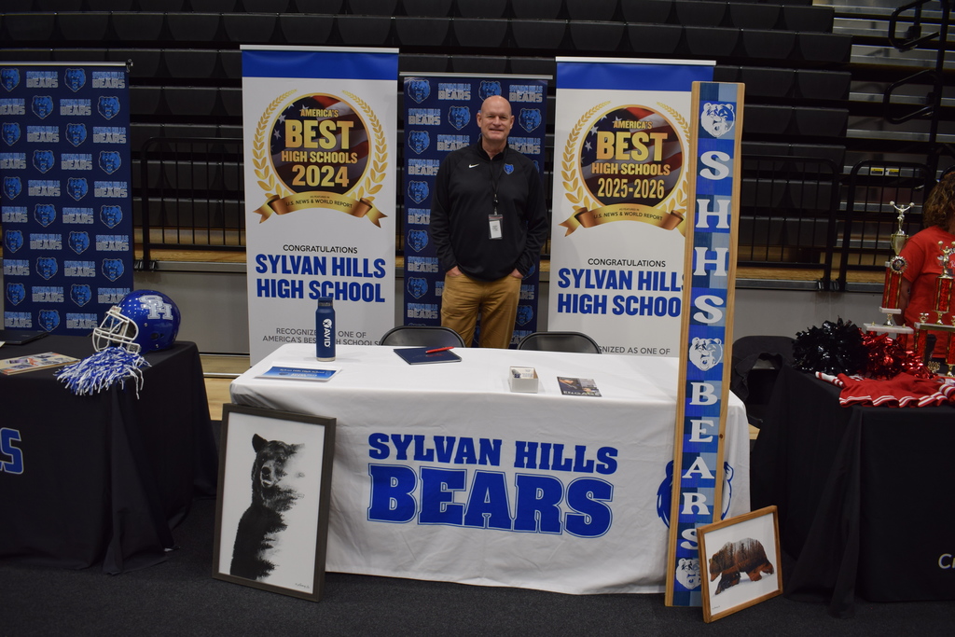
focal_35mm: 30
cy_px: 318
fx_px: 796
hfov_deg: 61.9
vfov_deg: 43.6
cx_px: 478
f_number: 4.5
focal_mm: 20
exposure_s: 1/80
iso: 400
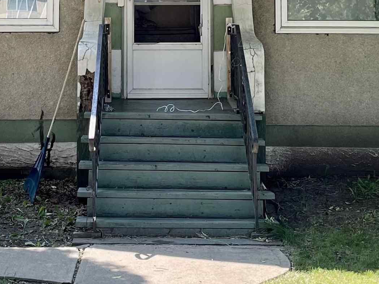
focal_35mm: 76
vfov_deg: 18.4
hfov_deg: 25.6
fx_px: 832
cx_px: 139
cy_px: -55
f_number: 1.6
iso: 32
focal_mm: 4.2
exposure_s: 1/282
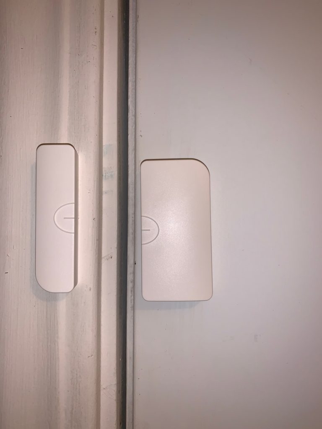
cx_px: 161
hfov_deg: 53.1
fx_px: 322
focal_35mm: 26
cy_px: 214
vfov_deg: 67.3
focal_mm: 4.25
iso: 25
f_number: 1.8
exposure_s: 1/72
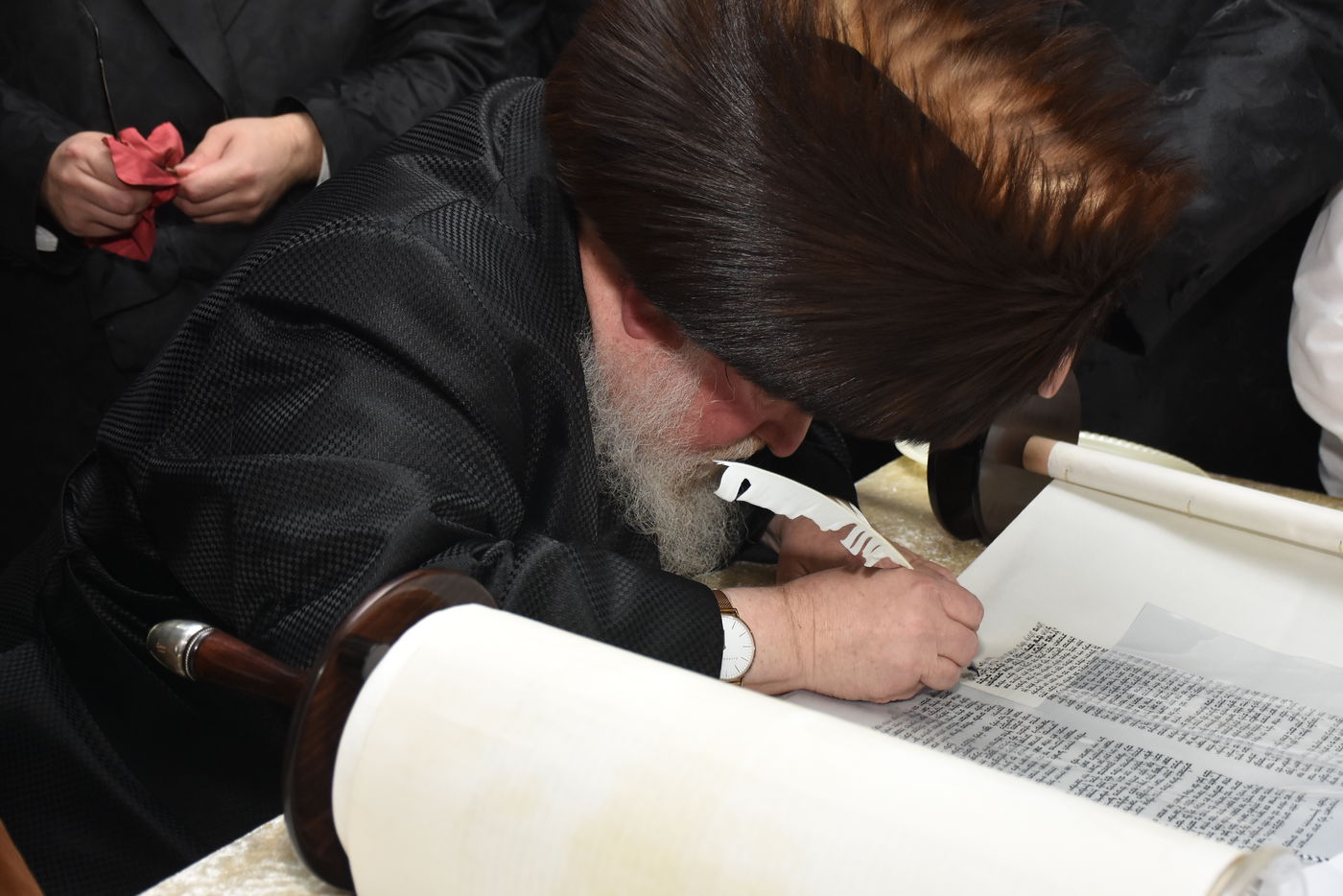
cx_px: 672
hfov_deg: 37.8
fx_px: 1959
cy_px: 448
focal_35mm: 52
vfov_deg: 25.8
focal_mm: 35
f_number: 5.6
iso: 1000
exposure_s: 1/125
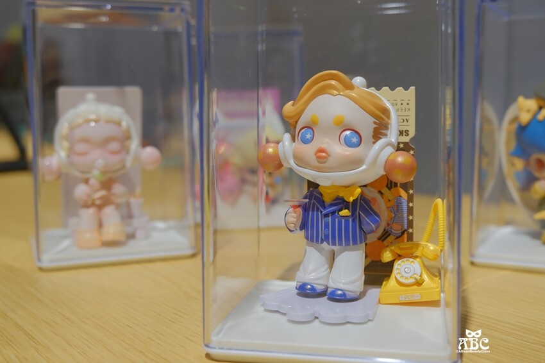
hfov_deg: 45.4
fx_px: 651
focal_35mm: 43
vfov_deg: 31.2
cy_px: 182
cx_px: 272
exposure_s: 1/52
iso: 400
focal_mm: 28.8
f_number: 5
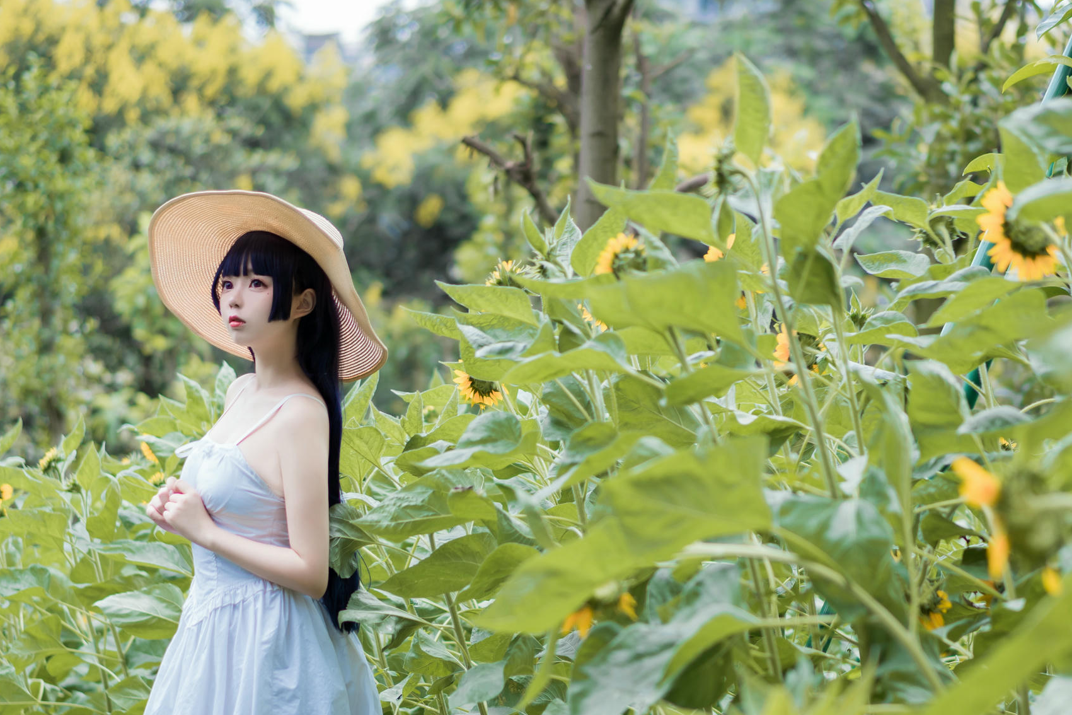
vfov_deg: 14.0
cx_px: 674
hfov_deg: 21.0
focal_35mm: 97
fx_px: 2888
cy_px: 579
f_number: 1.8
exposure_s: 1/60
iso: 100
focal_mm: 55
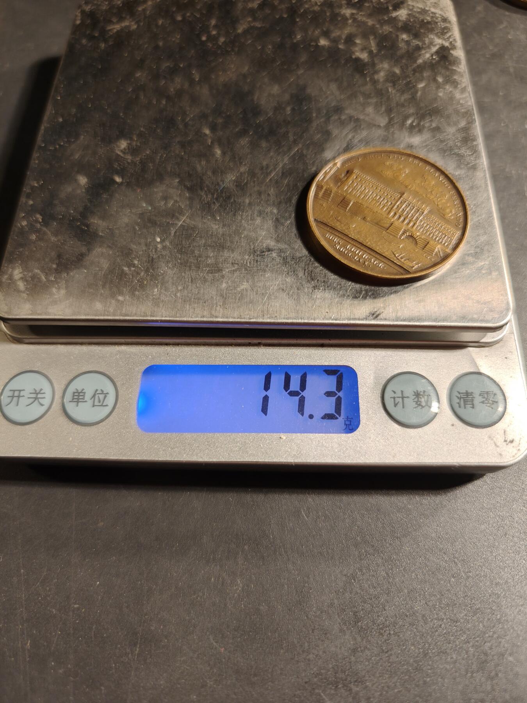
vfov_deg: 73.9
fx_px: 467
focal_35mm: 23
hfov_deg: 58.9
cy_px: 352
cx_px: 264
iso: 200
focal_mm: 6.06
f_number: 1.6
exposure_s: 1/200
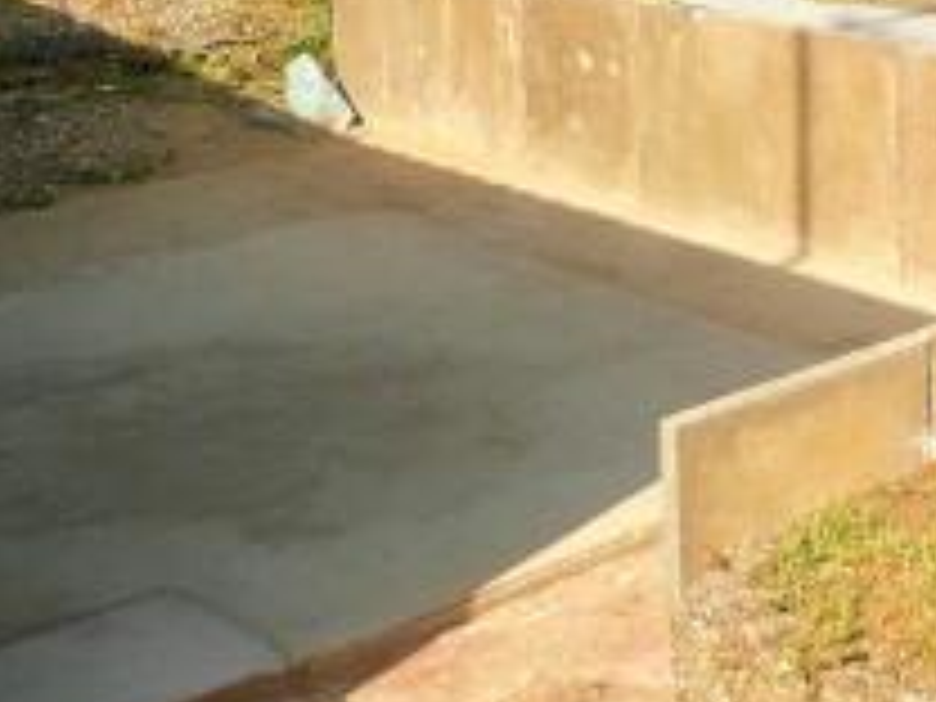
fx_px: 2325
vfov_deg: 16.1
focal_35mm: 86
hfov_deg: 20.0
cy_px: -248
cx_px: 1354
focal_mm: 4.6
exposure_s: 1/640
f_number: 8
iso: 100
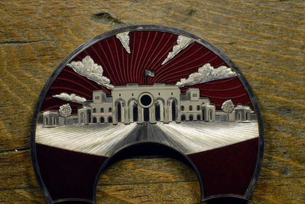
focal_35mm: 101
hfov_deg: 20.3
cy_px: 112
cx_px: 151
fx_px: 853
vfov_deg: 13.6
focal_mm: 55
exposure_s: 1/100
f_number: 11
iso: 250
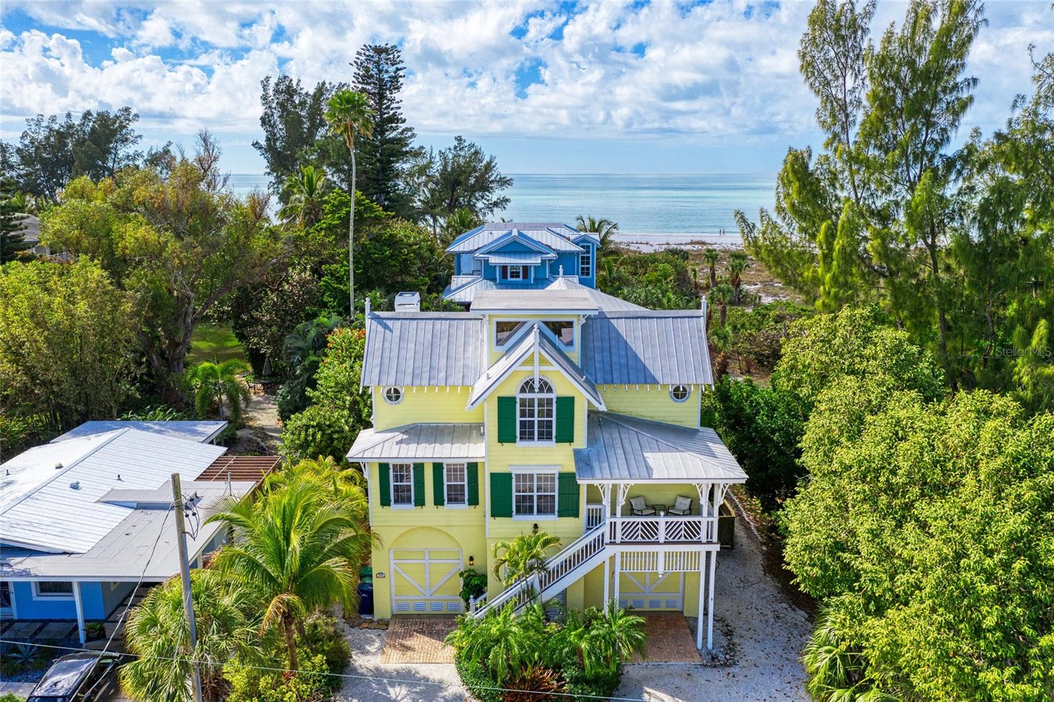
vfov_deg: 46.4
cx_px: 527
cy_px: 351
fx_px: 819
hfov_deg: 65.5
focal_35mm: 28
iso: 100
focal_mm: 10.3
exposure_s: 1/800
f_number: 4
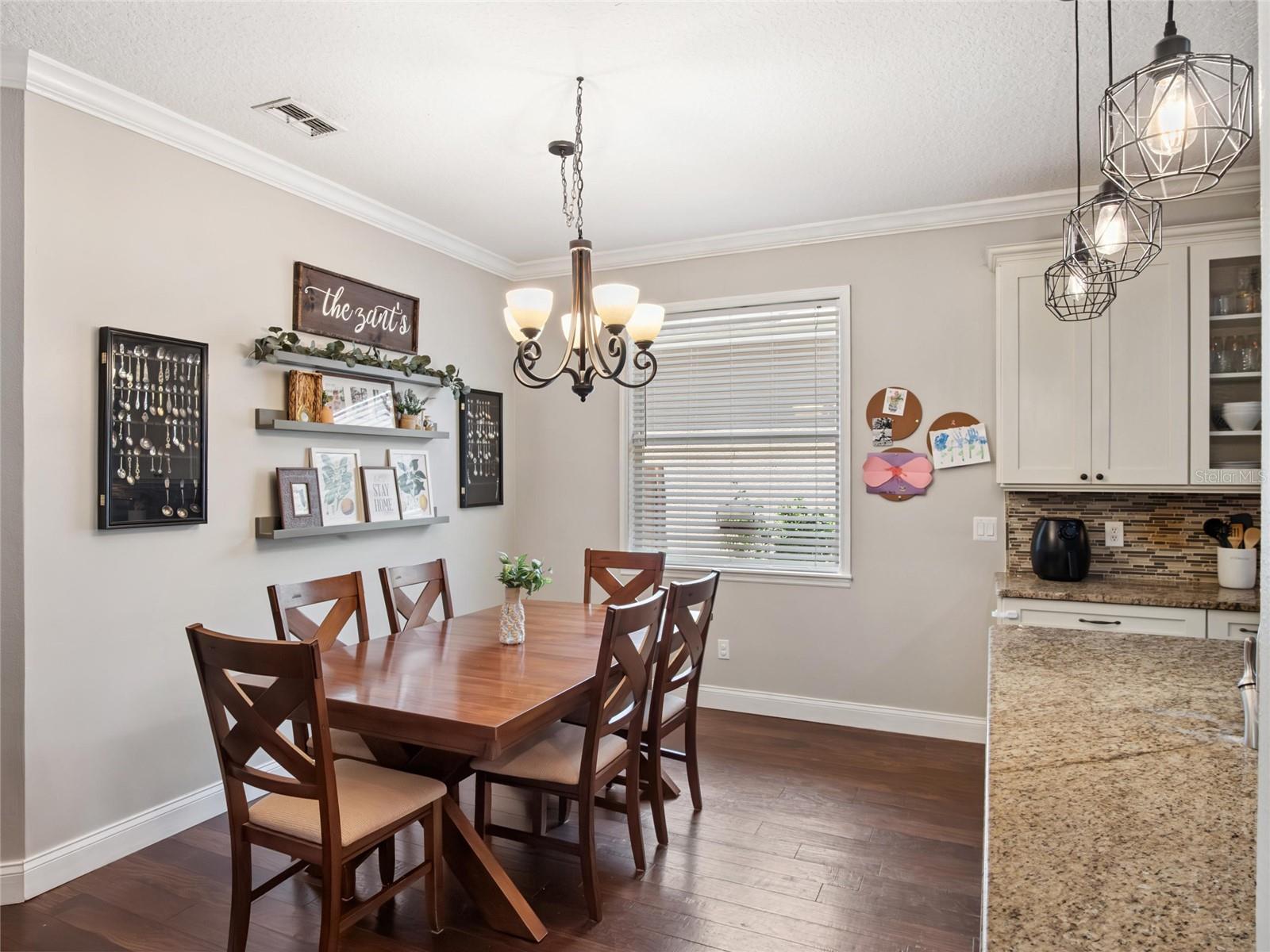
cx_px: 635
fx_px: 734
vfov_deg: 66.0
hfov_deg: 81.7
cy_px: 476
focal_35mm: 20
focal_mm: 10
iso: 800
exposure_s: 1/60
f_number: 4.5
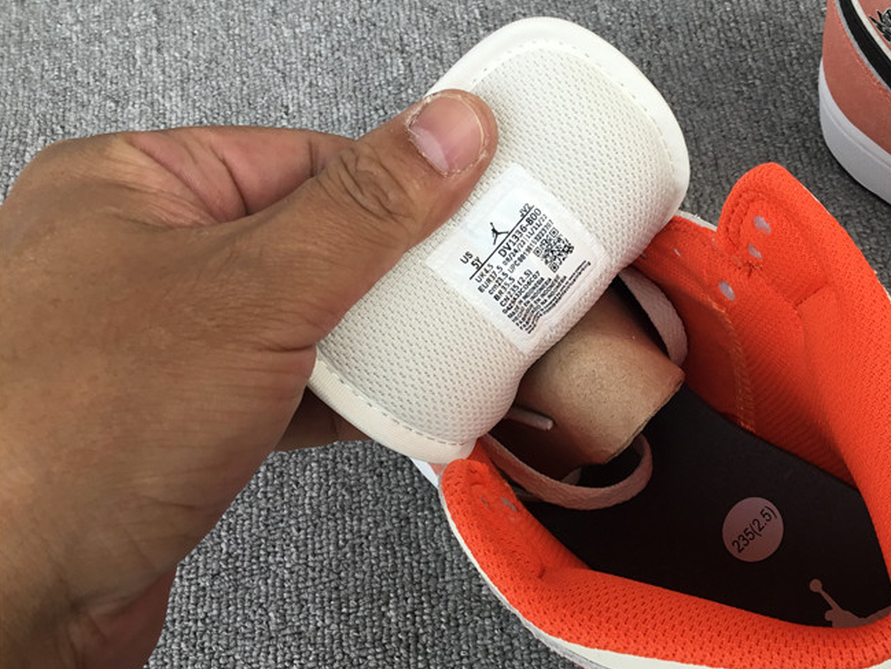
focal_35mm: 43
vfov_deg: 33.6
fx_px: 1107
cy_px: 313
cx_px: 615
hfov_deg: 43.1
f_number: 2.4
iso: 25
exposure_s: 1/231
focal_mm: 3.3
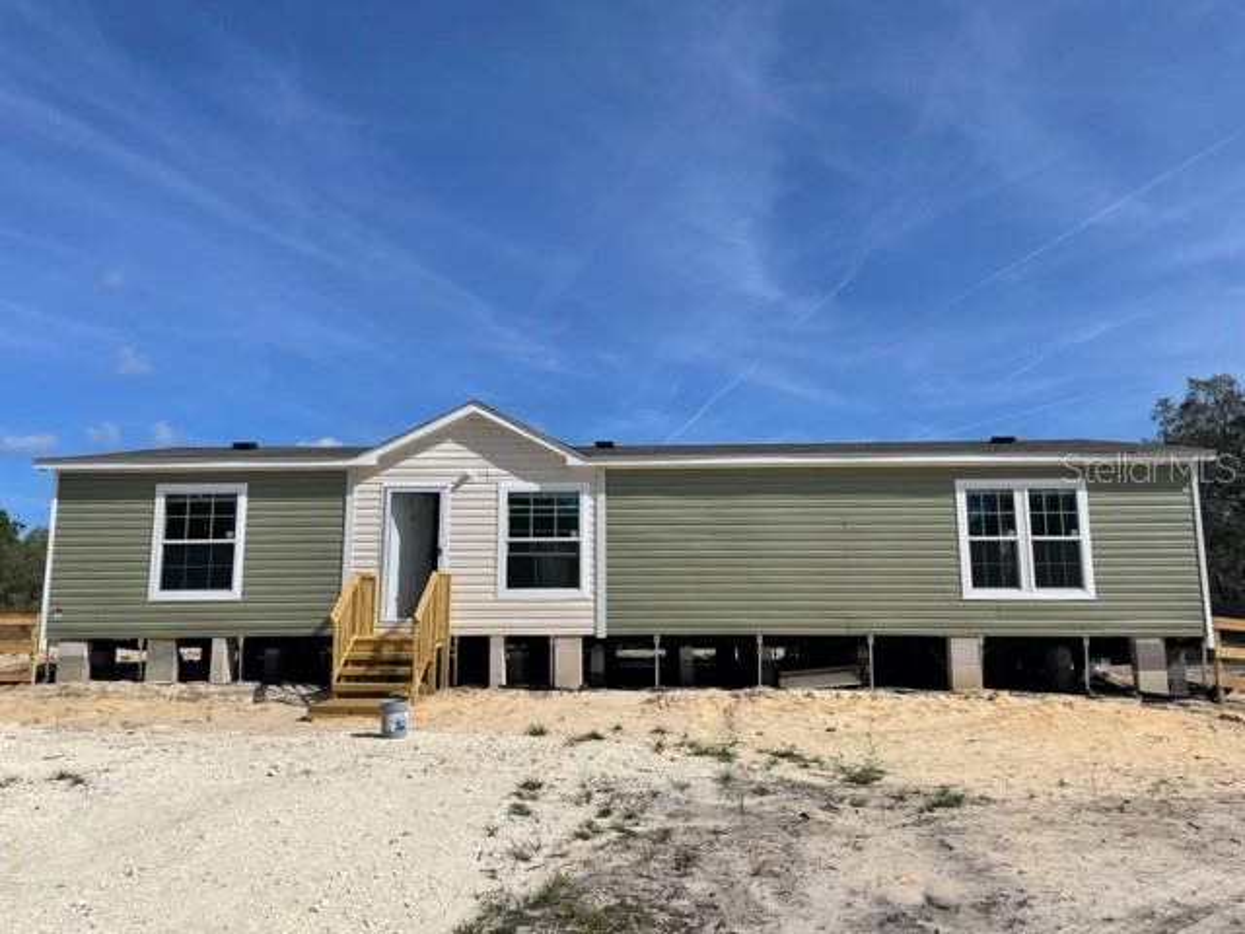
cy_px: 467
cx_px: 622
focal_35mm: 26
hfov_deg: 67.3
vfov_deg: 53.1
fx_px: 935
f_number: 1.6
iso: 32
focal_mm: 4.2
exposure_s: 1/6897
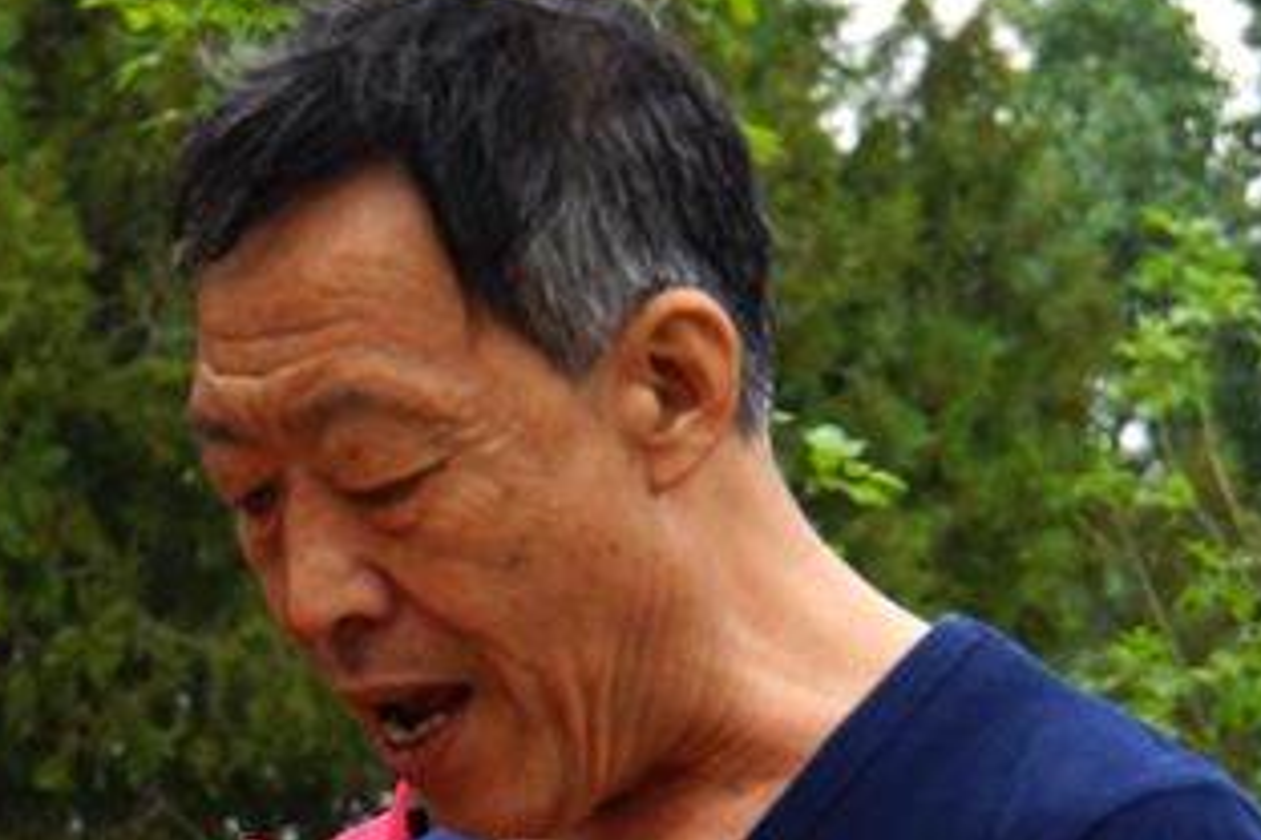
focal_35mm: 195
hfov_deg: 10.5
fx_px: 6830
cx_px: 590
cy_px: 890
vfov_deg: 7.0
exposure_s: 1/80
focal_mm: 51
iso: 125
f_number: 5.6
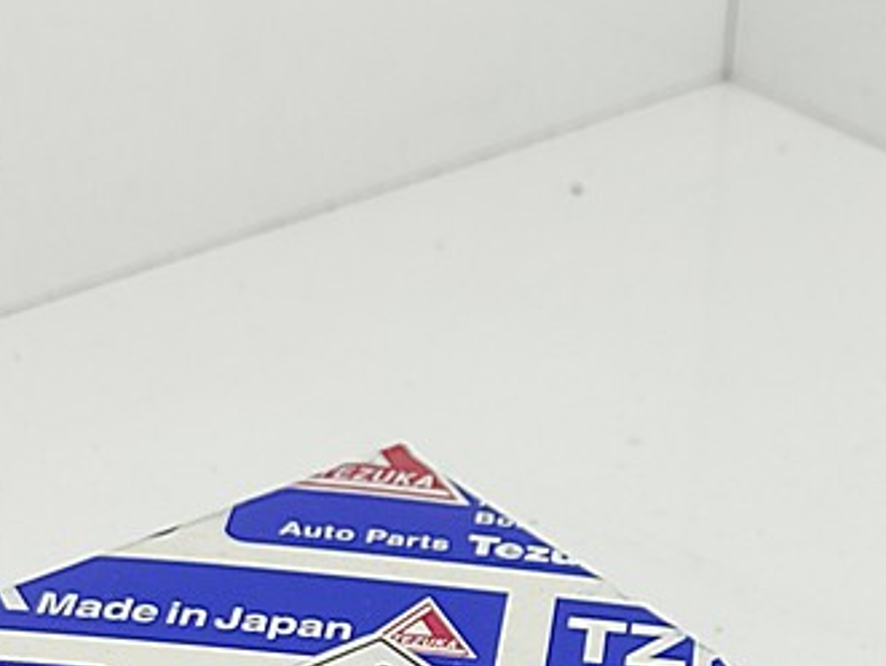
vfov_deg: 13.8
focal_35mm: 102
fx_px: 2614
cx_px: 501
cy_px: 929
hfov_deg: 19.2
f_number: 1.79
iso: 142
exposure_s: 1/100
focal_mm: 4.74
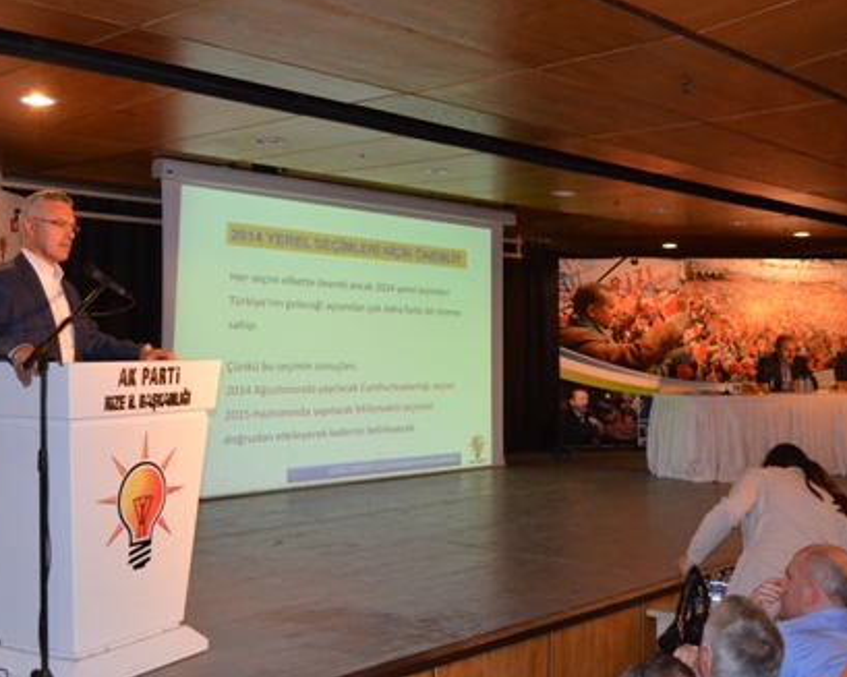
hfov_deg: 42.0
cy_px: 257
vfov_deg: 34.0
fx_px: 1103
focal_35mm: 44
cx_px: 398
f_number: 3.8
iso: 3200
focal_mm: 20
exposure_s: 1/60
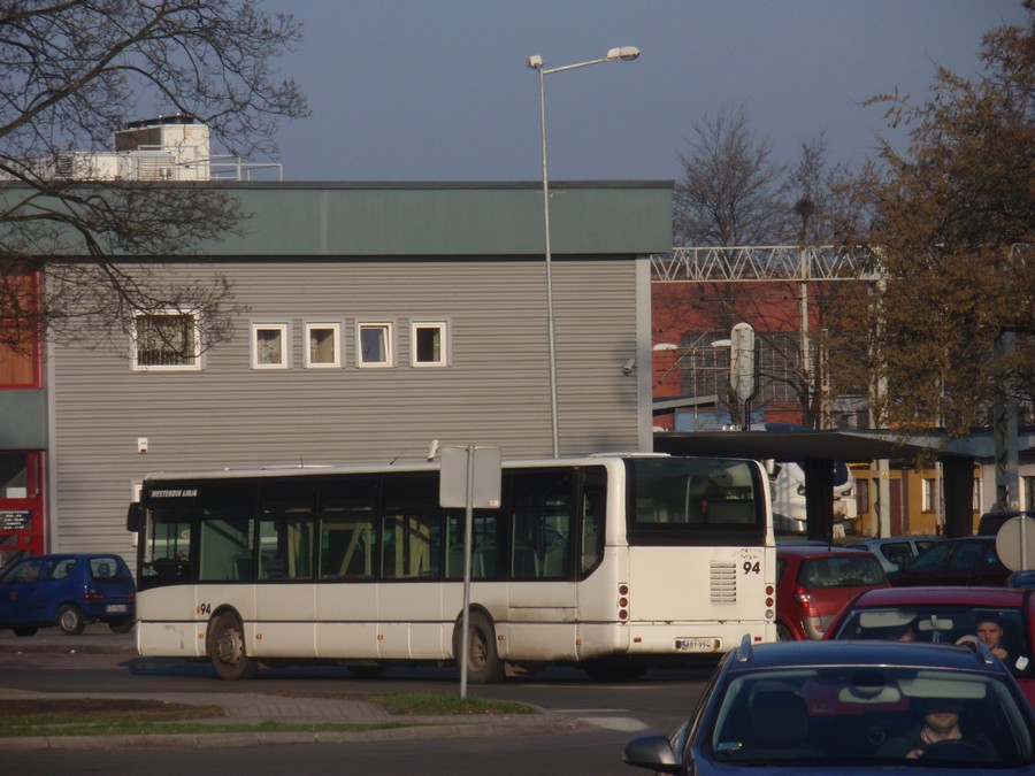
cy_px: 388
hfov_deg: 9.4
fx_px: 6279
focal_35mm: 210
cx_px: 518
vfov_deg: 7.1
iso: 100
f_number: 5.8
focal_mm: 37.53
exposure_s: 1/500
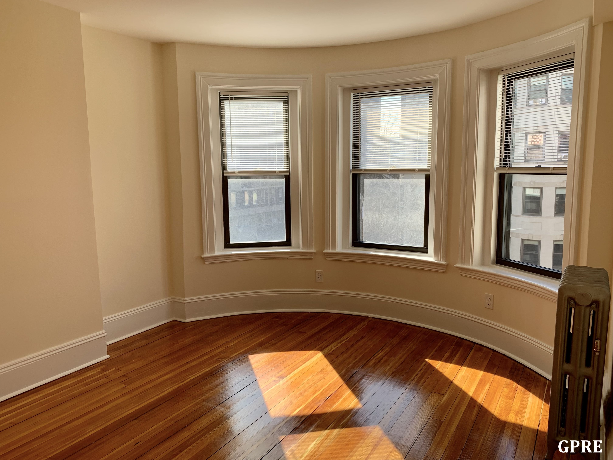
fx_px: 460
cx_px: 306
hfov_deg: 67.3
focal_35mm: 26
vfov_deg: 53.1
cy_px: 230
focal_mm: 4.25
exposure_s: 1/239
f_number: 1.8
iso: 25
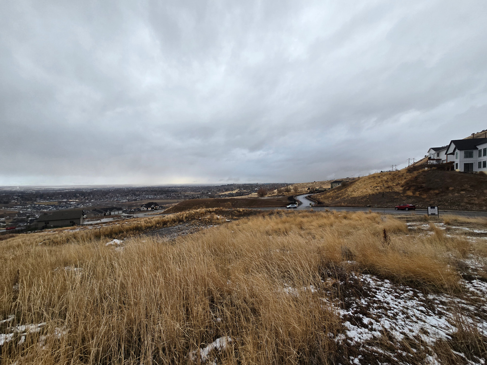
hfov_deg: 106.2
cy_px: 182
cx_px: 244
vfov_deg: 89.9
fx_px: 183
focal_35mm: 13
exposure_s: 1/120
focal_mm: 2.2
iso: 80
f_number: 2.2
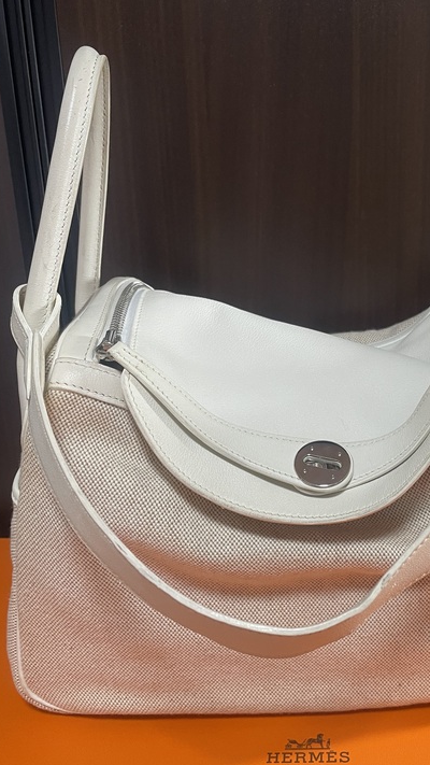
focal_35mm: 34
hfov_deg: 33.9
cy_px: 388
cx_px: 328
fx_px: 689
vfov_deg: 58.0
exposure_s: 1/50
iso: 100
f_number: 1.6
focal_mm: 4.2
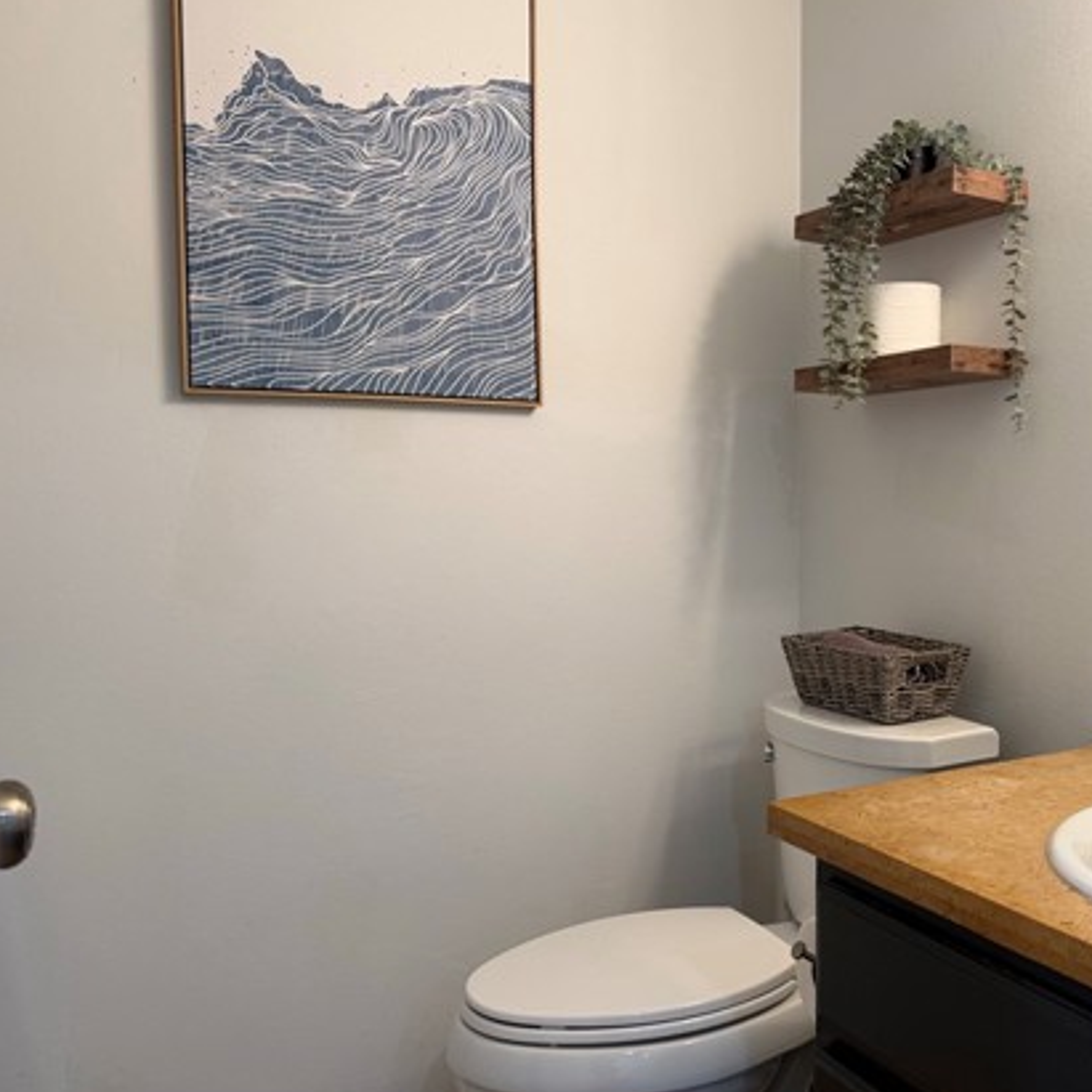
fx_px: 1178
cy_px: 537
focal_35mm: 33
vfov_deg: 49.7
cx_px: 824
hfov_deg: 47.8
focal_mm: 6.76
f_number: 1.78
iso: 125
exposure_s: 1/120
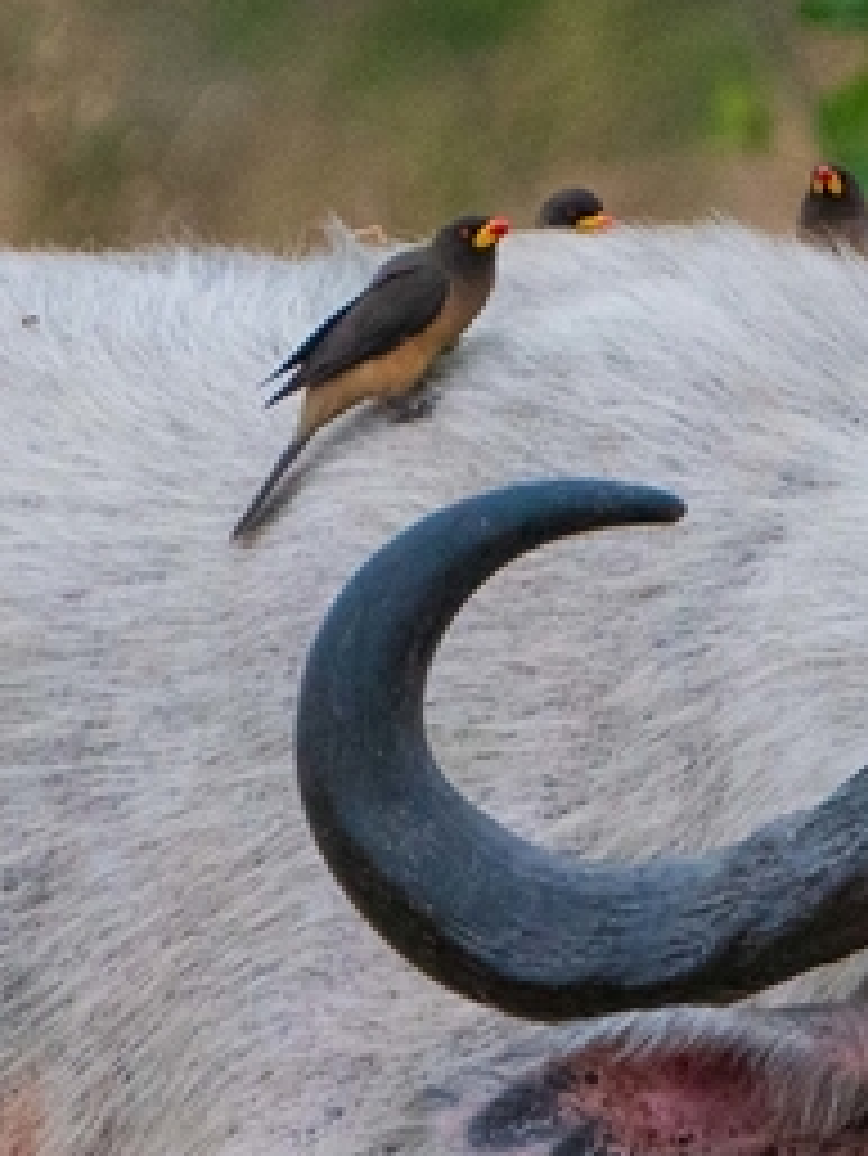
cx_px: 684
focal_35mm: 2562
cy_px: 1241
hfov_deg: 0.6
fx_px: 85586
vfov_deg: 0.8
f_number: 6.3
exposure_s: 1/10000
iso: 3200
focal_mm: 600
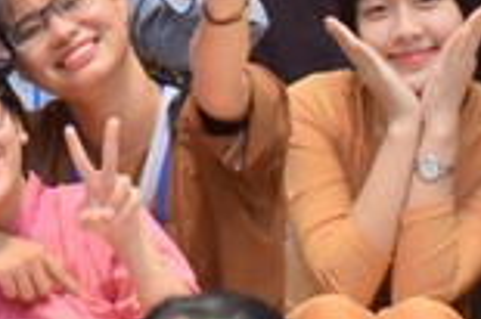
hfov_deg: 7.0
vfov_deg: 4.6
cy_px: -150
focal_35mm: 294
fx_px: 3924
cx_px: 6
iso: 1000
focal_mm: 70
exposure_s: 1/125
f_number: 4.5
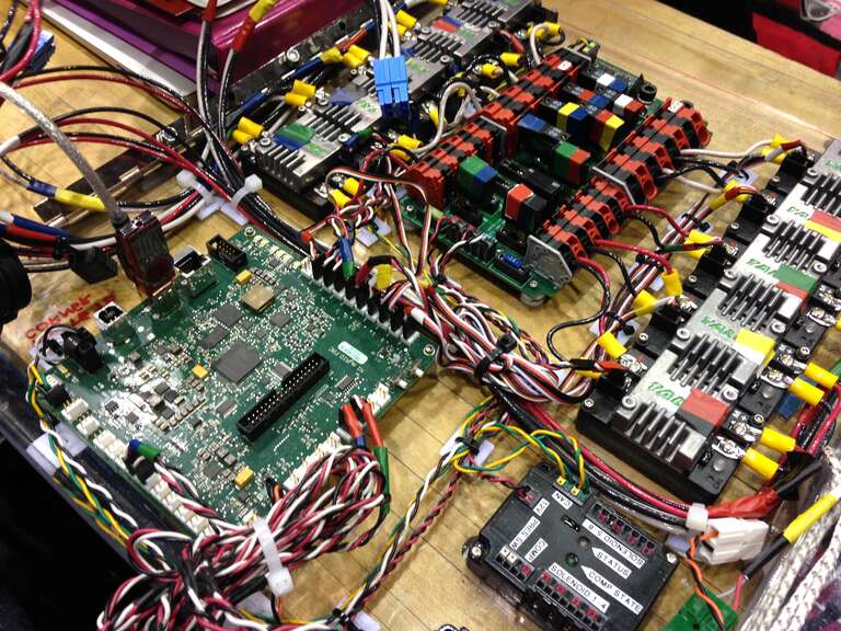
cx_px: 420
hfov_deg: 55.4
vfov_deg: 42.9
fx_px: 802
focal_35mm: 33
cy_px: 316
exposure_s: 1/20
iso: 80
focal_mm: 4.12
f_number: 2.4
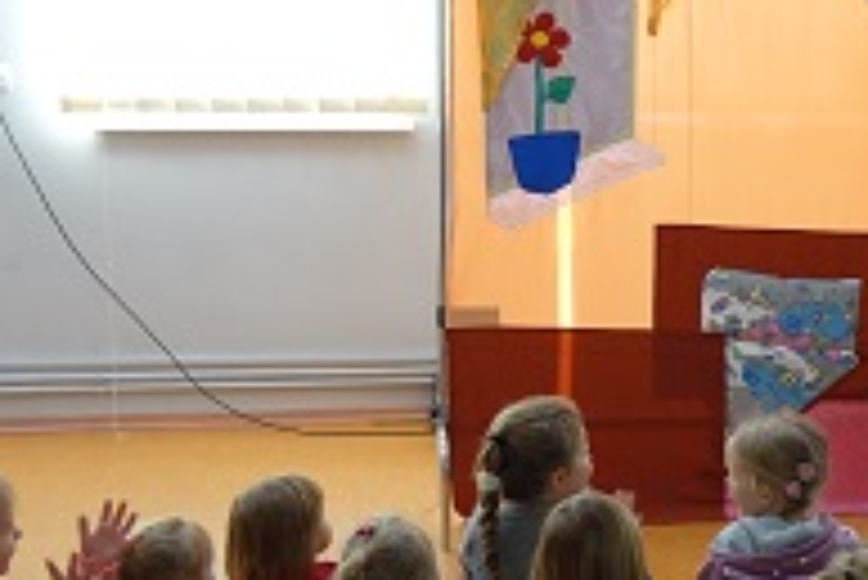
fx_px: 2461
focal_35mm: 102
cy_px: 497
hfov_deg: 18.7
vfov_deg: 13.4
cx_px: 1111
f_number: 2.8
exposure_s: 1/40
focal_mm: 13.1
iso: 200
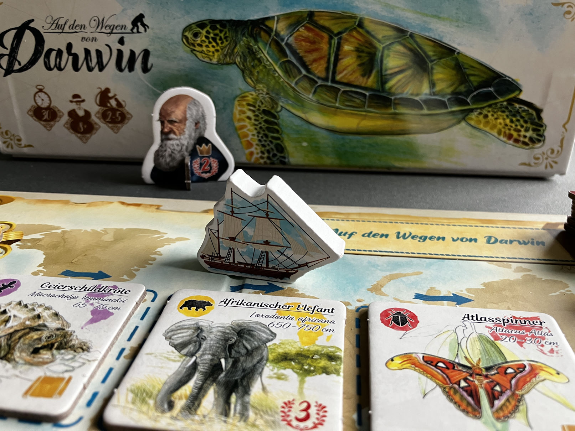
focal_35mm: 28
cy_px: 216
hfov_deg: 63.4
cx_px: 288
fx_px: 465
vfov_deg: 49.8
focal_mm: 3.99
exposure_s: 1/60
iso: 125
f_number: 1.8
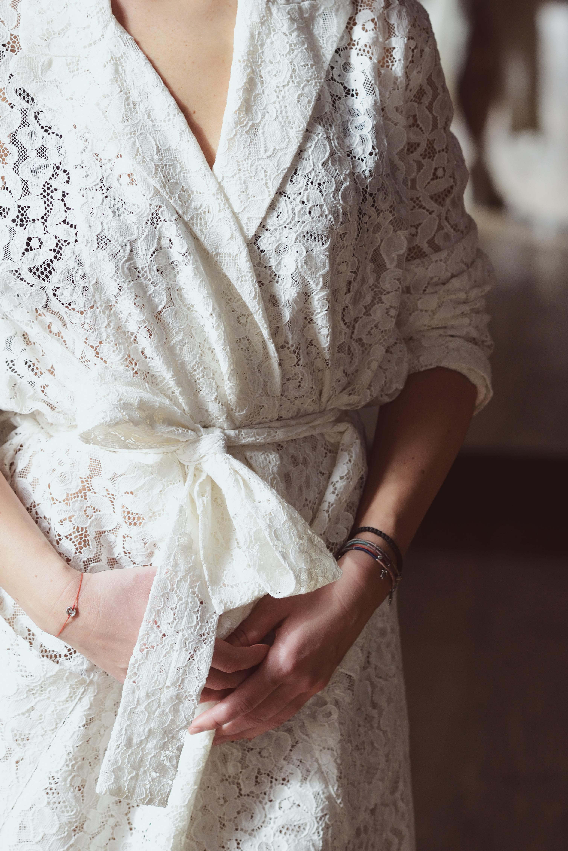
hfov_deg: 9.9
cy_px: 168
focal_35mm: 138
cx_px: 146
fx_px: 3263
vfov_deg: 14.8
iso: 800
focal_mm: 85
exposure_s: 1/250
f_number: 4
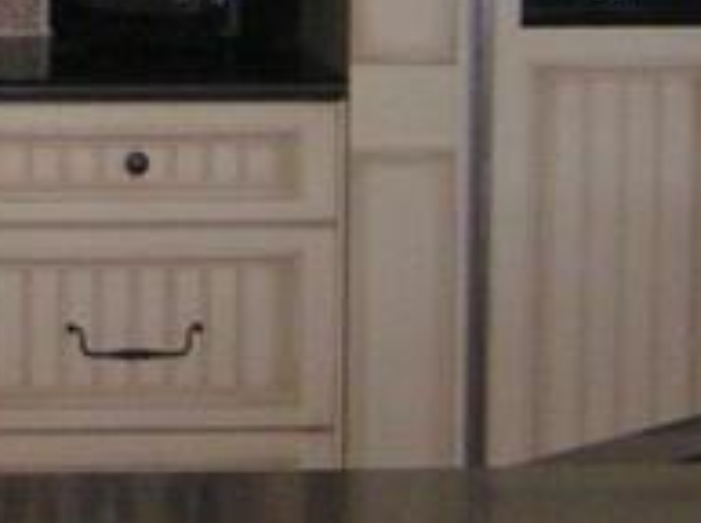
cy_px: -196
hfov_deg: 9.5
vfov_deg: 7.2
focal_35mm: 202
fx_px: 4083
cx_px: -374
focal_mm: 5.8
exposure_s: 1/40
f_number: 2.8
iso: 200
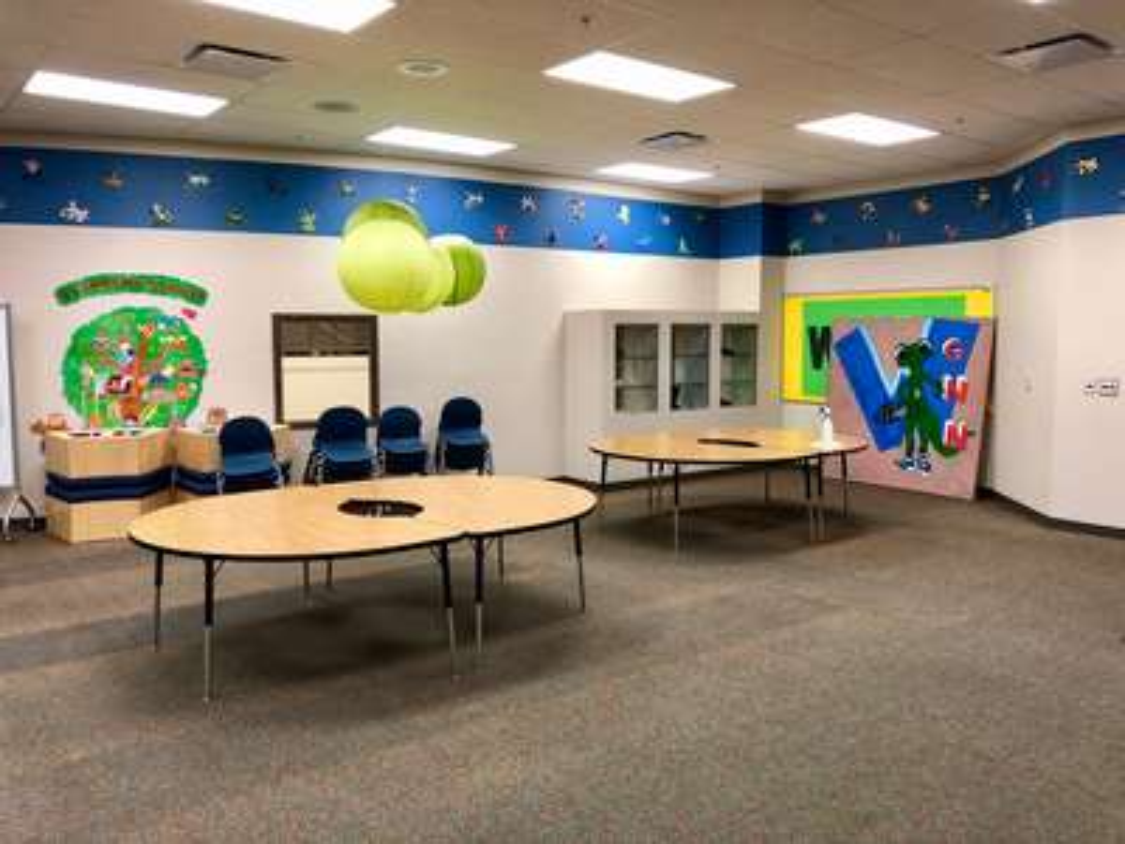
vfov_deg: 49.7
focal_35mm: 28
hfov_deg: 63.4
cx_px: 562
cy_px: 422
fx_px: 910
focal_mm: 4
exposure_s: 1/24
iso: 40
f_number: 1.8
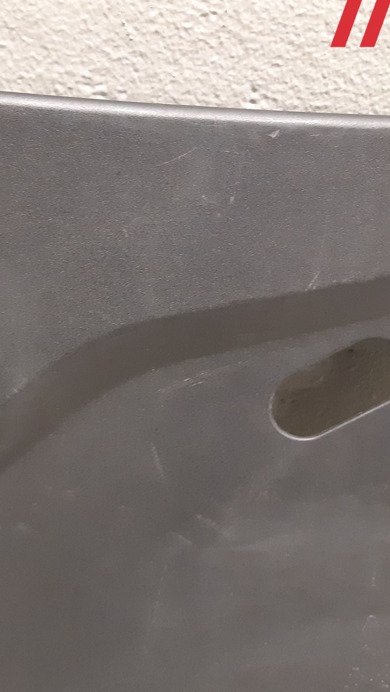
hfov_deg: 27.5
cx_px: 120
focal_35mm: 43
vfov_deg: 47.4
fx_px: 790
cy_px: 354
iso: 400
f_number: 1.7
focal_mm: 3.93
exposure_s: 1/25
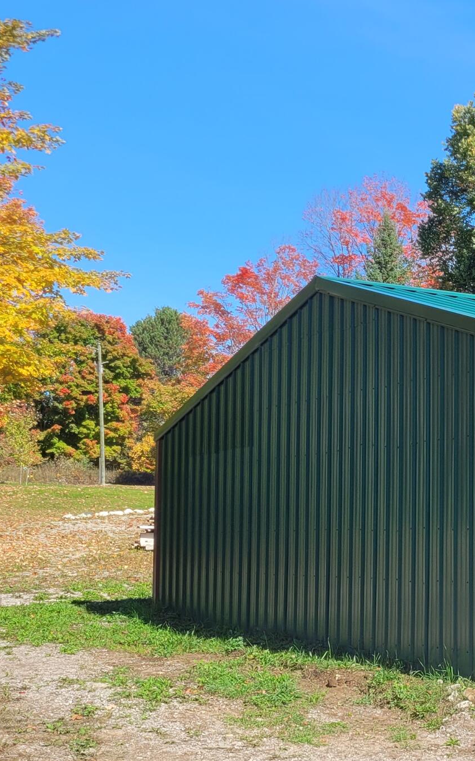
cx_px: 676
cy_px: 461
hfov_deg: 19.1
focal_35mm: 61
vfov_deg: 33.4
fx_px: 1263
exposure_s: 1/1304
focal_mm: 5.4
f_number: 1.8
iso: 40
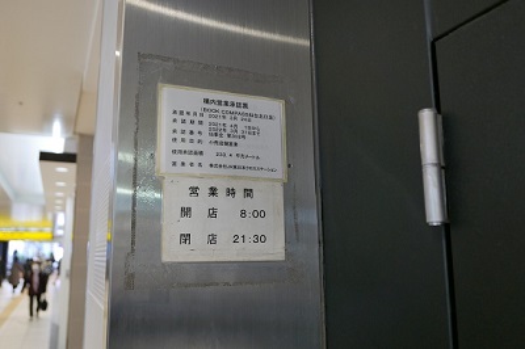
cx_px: 262
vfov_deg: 41.0
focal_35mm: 32
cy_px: 174
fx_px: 466
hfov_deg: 58.8
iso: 400
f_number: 2.2
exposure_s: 1/125
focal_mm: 14.4
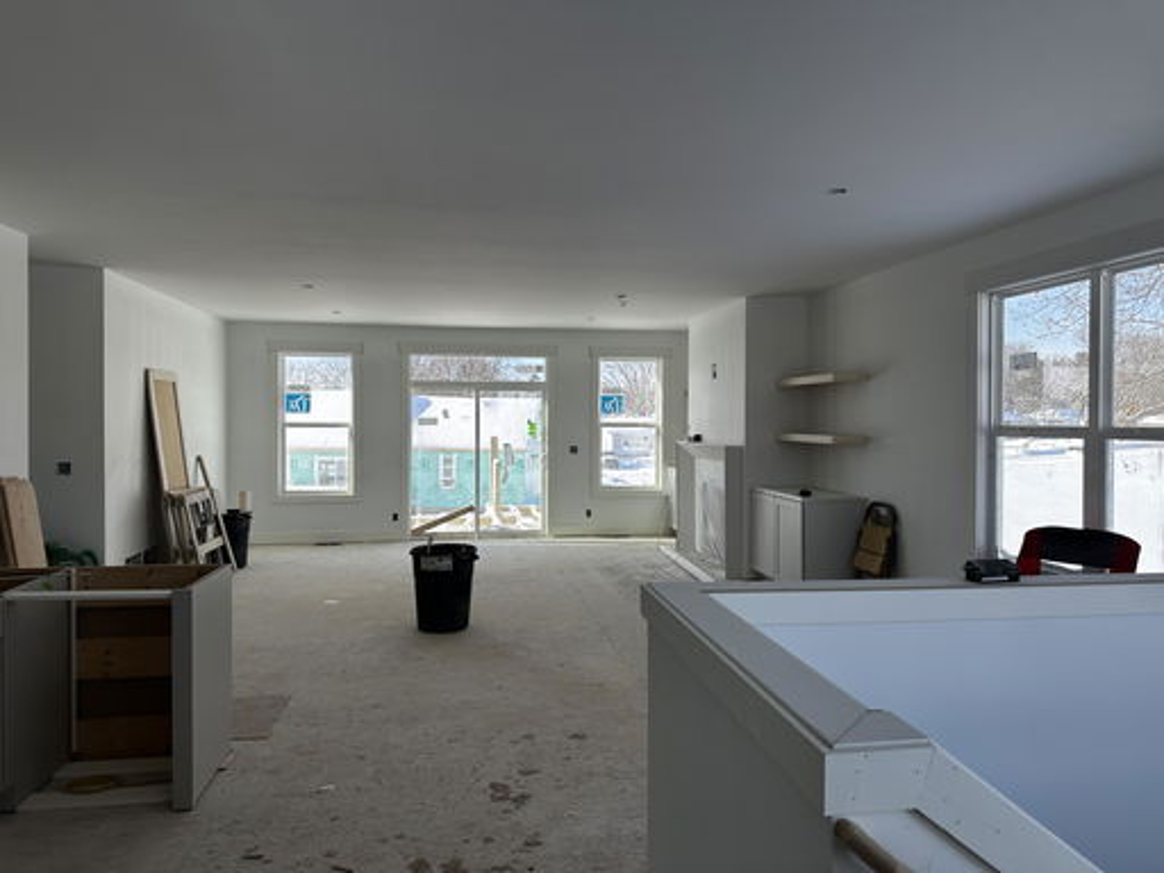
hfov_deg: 71.6
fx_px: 807
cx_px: 582
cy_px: 436
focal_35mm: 24
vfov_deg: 56.8
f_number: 1.78
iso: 80
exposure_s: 1/857
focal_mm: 6.86
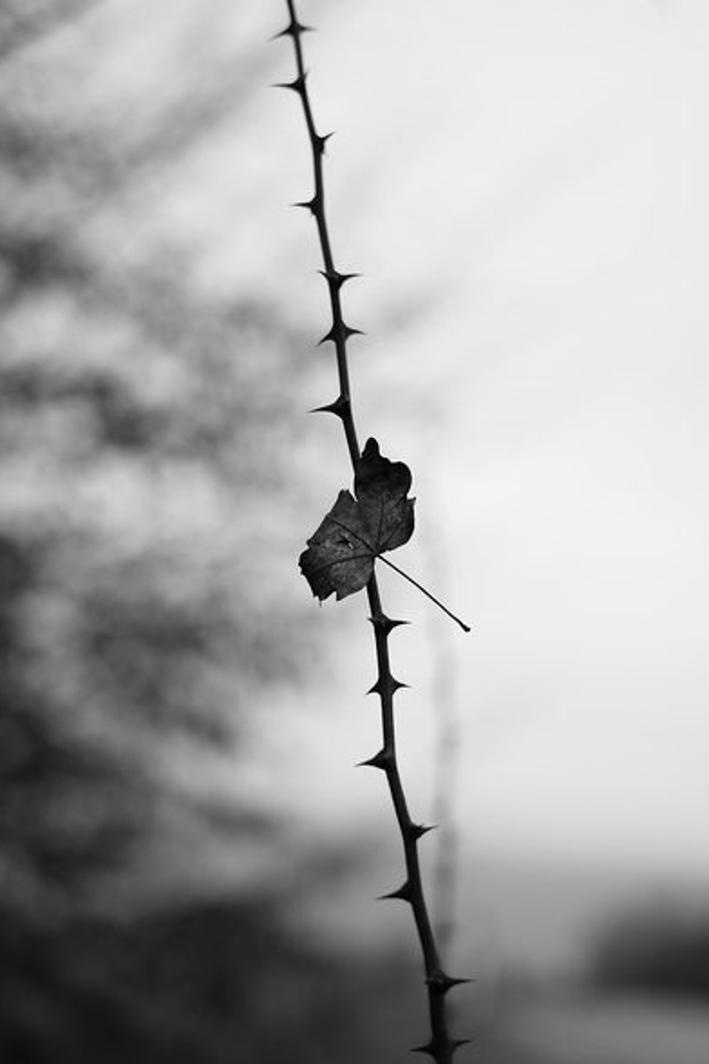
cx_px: 349
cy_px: 528
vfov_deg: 38.9
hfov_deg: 26.5
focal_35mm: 51
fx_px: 1507
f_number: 2.4
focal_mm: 50
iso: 400
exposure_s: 1/1250
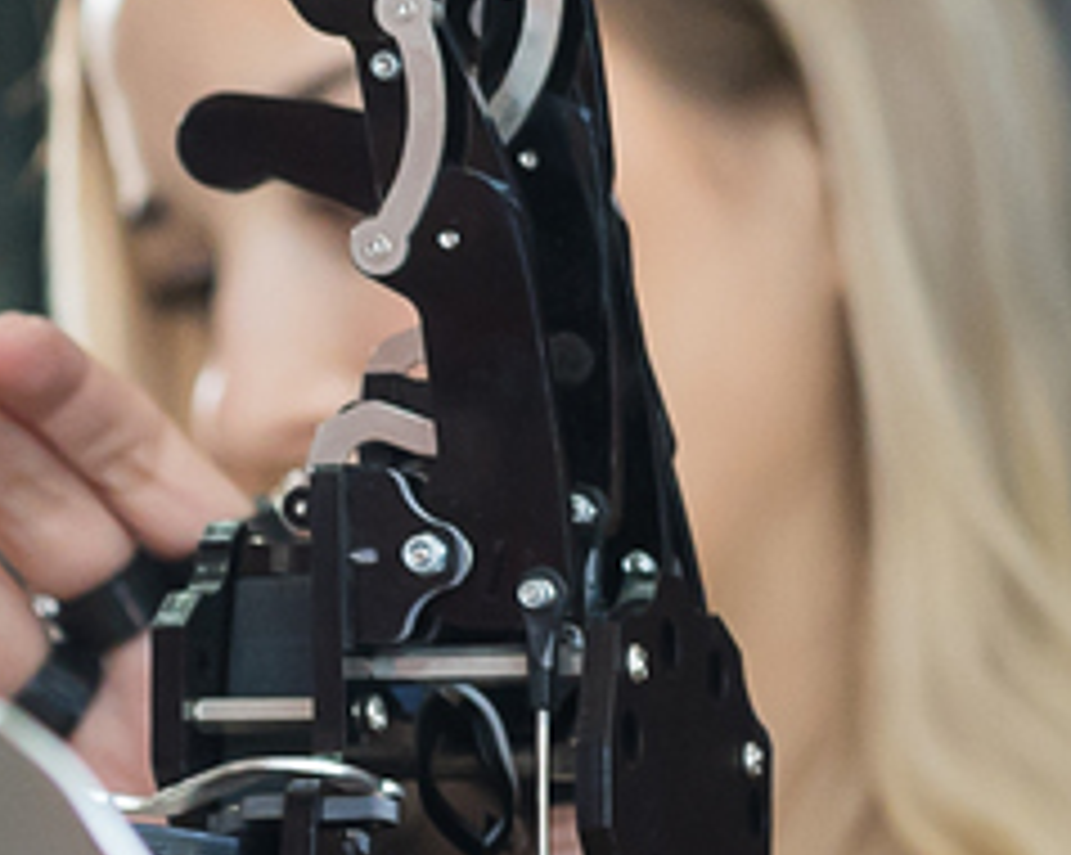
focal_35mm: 293
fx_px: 9280
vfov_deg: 5.3
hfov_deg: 6.2
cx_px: 3044
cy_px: -54
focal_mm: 35
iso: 1000
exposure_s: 1/250
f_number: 3.2
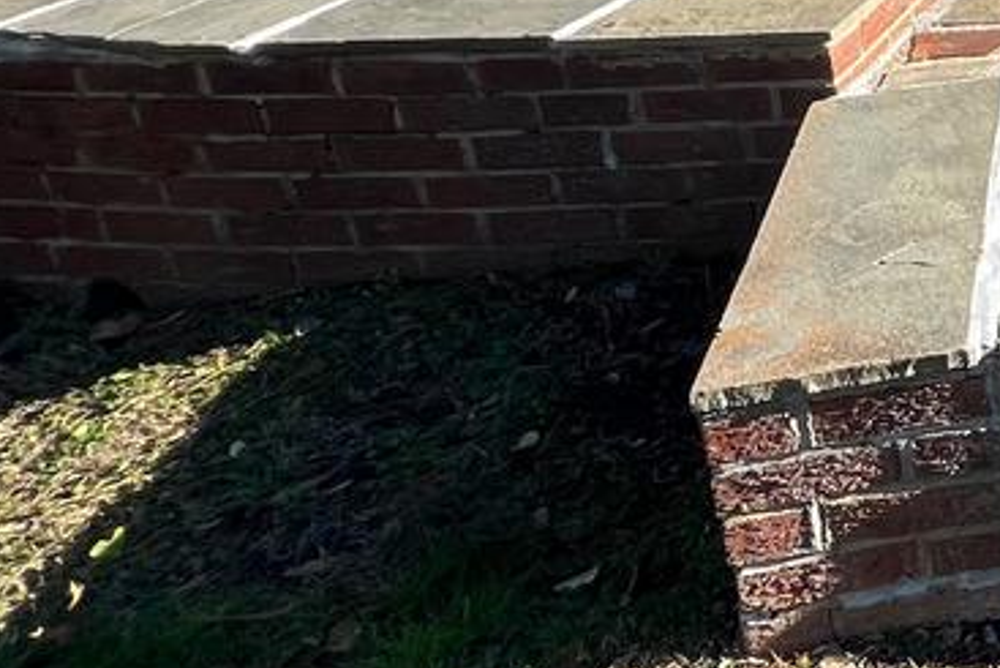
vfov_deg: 22.5
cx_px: 1771
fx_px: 1473
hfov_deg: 22.6
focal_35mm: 53
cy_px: -226
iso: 32
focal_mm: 1.57
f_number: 1.8
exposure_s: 1/544
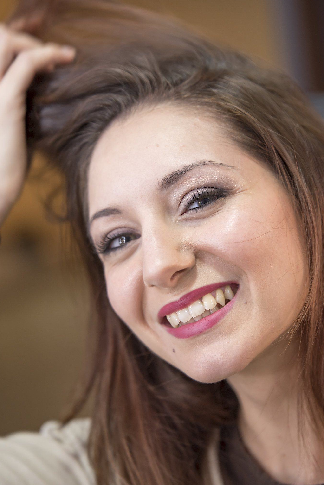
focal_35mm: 238
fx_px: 3211
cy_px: 255
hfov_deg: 5.8
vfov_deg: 8.6
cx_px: 161
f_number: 3.5
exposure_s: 1/100
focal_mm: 200
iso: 800
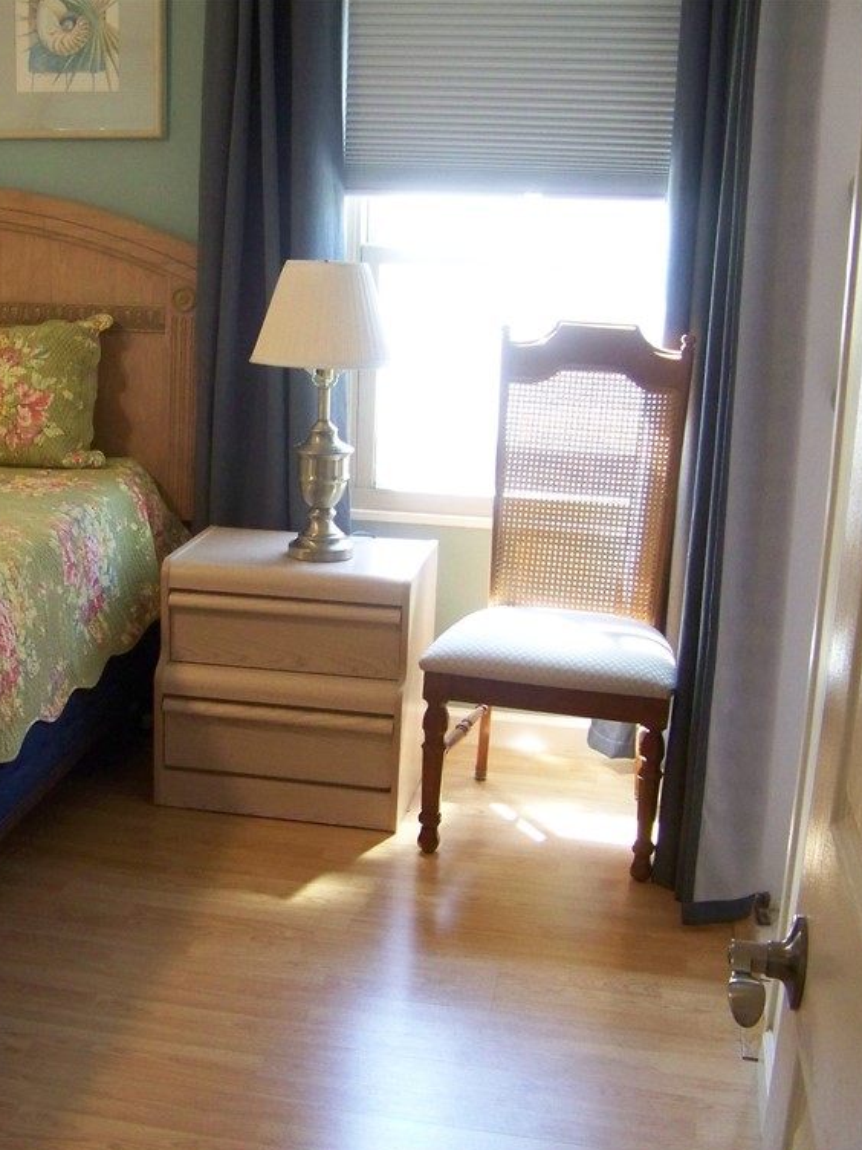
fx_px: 1627
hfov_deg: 29.1
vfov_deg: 38.9
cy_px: 584
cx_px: 196
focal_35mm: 49
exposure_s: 1/30
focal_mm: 5.85
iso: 250
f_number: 2.8
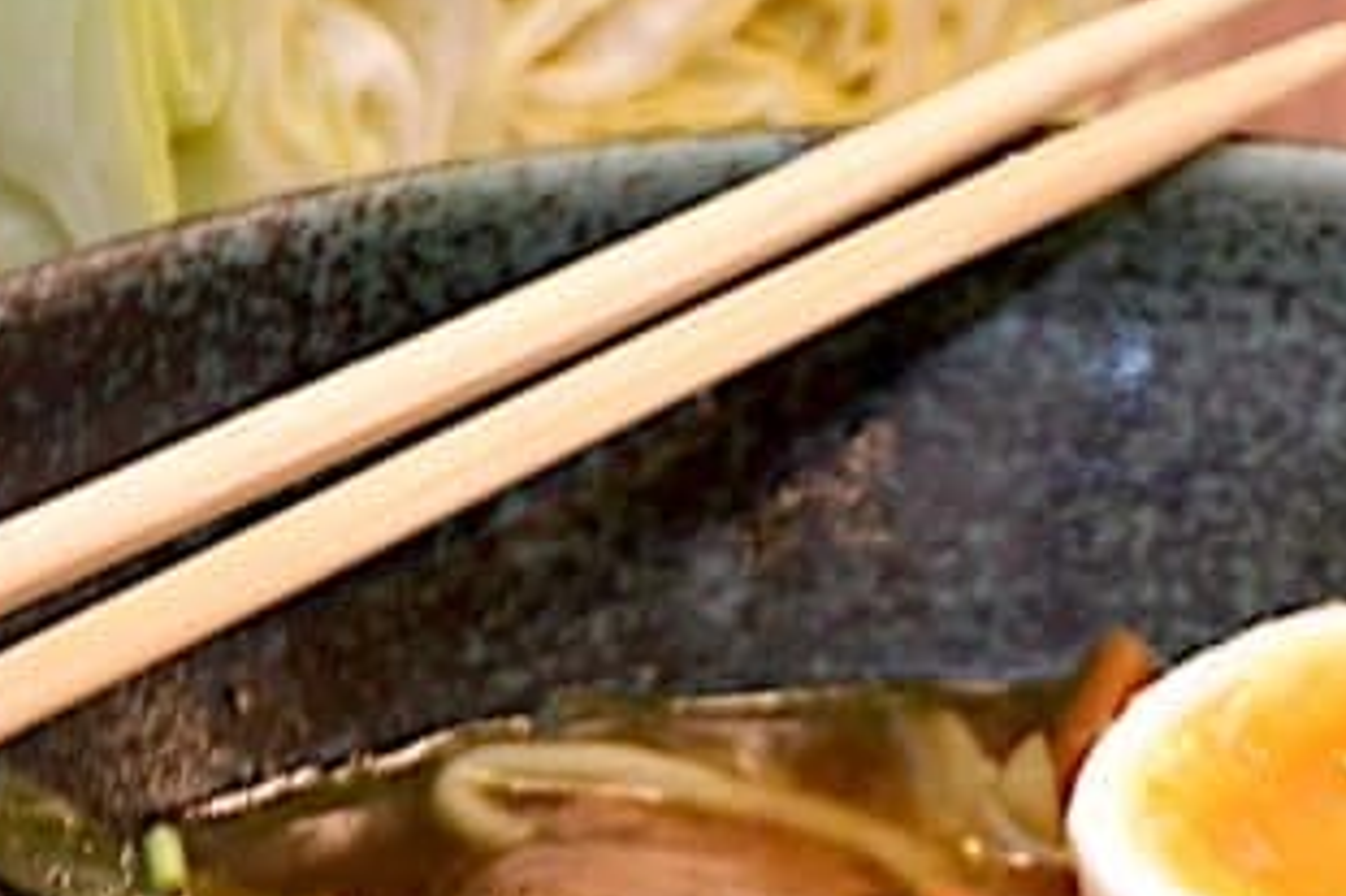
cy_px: 1026
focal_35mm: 351
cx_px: 974
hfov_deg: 5.9
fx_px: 13116
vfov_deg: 3.9
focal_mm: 95
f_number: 5.3
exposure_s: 1/60
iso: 720
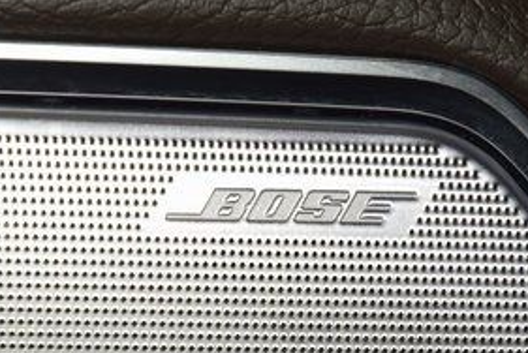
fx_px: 3509
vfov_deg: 5.8
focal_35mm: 239
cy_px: 174
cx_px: 306
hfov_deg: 8.6
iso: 100
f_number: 8
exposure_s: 1/125
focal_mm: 70
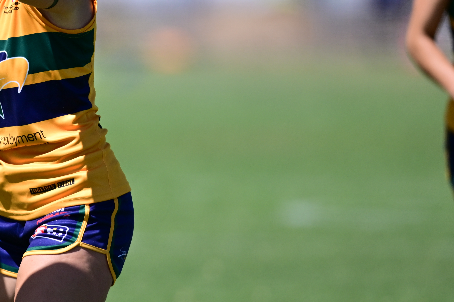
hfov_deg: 1.9
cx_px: -35
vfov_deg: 1.2
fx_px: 13896
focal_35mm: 1102
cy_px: -25
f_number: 2.8
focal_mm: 400
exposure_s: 1/6400
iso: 250
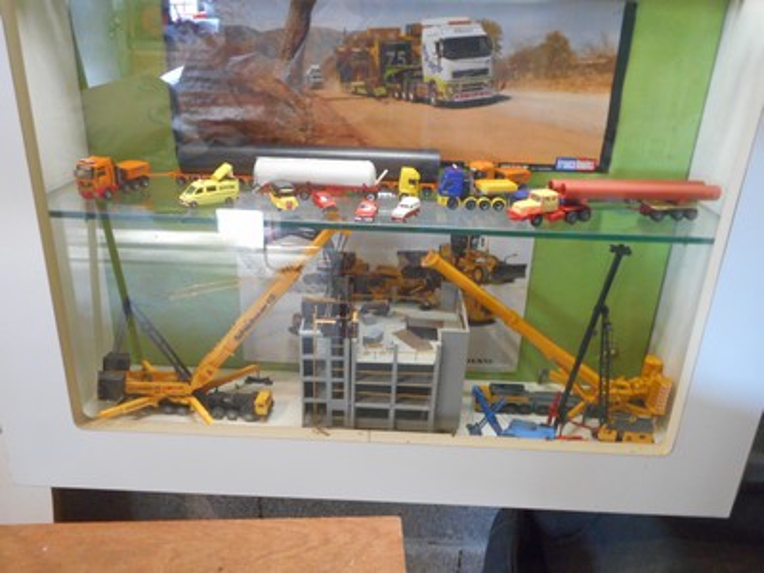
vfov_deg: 48.2
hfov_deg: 61.7
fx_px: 640
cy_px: 286
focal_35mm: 29
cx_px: 382
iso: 500
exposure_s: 1/8
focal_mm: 5.2
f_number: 4
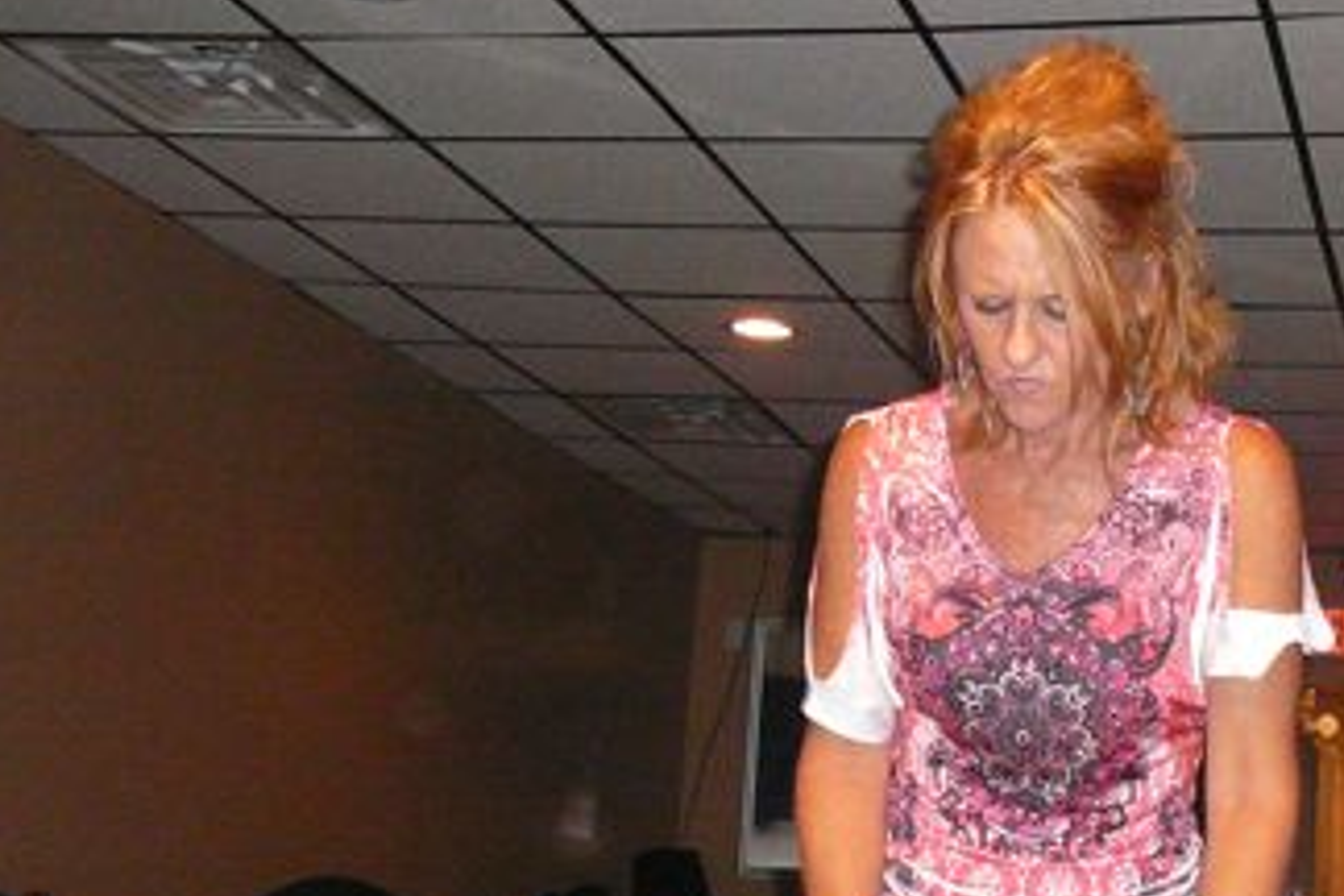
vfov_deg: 18.7
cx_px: 1049
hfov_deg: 27.6
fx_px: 2688
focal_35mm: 72
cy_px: 759
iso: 400
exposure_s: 1/30
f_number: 2.8
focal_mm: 5.2
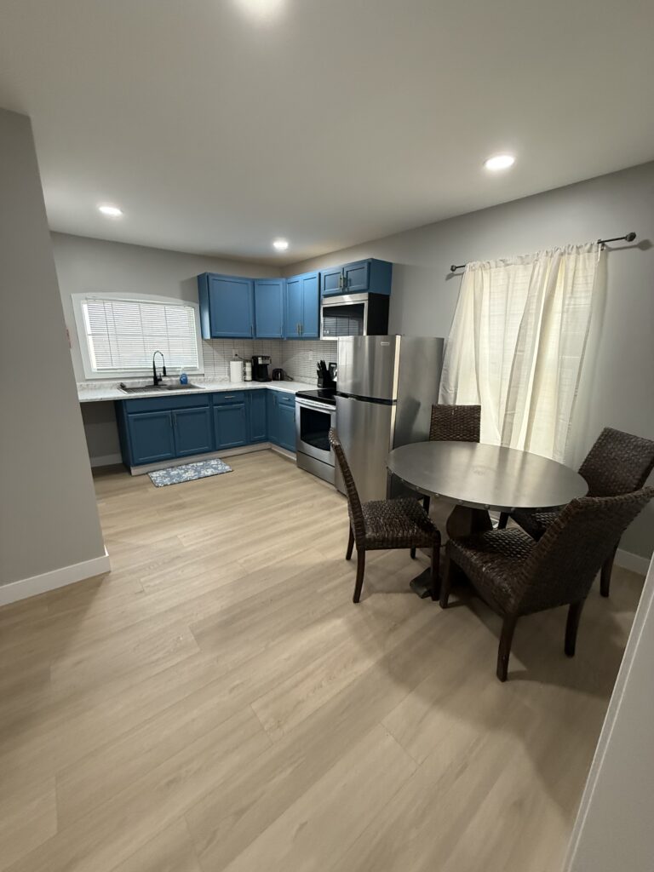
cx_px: 327
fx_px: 353
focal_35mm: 14
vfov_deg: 102.1
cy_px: 436
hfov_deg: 85.7
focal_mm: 2.22
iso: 500
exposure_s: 1/120
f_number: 2.2
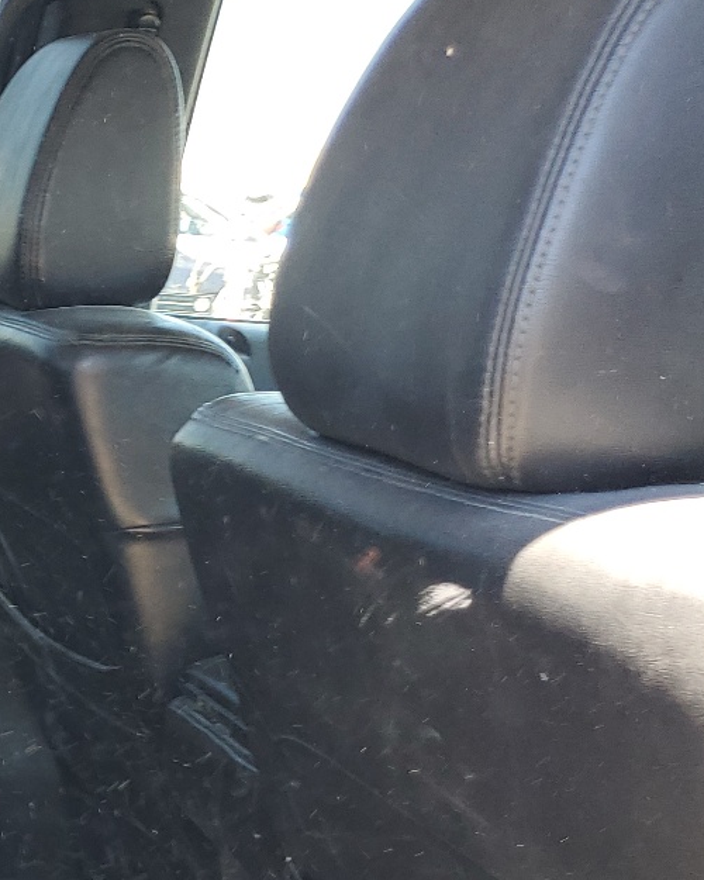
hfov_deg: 20.5
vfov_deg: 28.5
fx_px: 1693
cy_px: 712
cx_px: -317
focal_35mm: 65
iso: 50
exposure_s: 1/152
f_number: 1.5
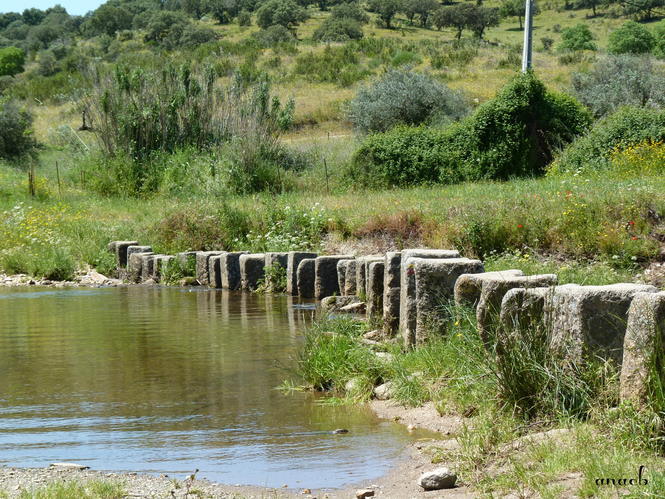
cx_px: 332
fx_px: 1671
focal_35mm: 87
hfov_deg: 22.5
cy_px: 250
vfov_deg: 17.0
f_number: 4.5
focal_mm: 15.5
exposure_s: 1/200
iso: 80
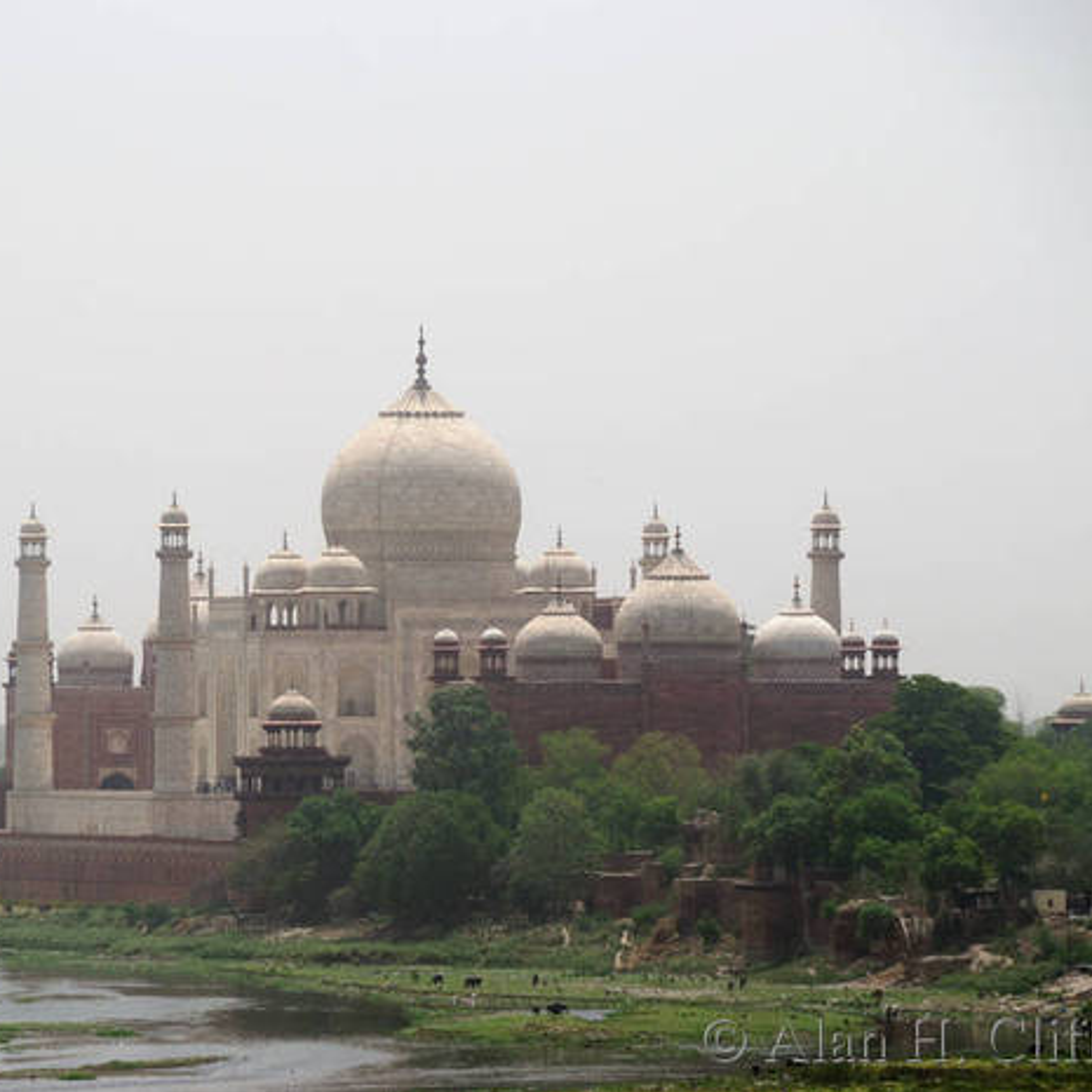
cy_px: 547
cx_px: 430
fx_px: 13705
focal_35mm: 384
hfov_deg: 4.6
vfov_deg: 4.6
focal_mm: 200
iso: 100
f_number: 8
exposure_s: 1/320
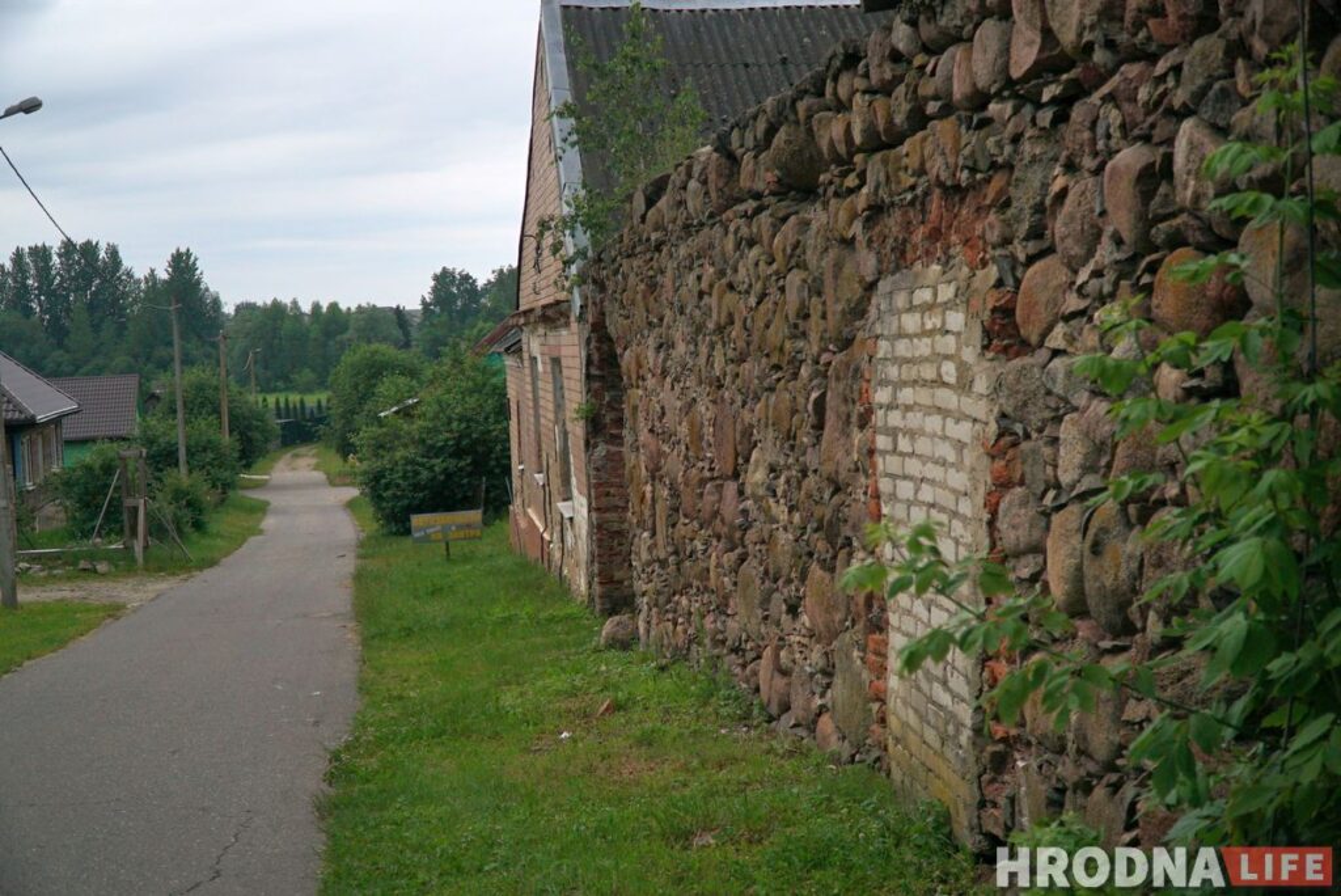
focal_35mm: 45
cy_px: 448
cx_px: 670
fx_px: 1677
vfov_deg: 29.9
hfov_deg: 43.6
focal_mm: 30
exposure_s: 1/125
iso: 200
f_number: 4
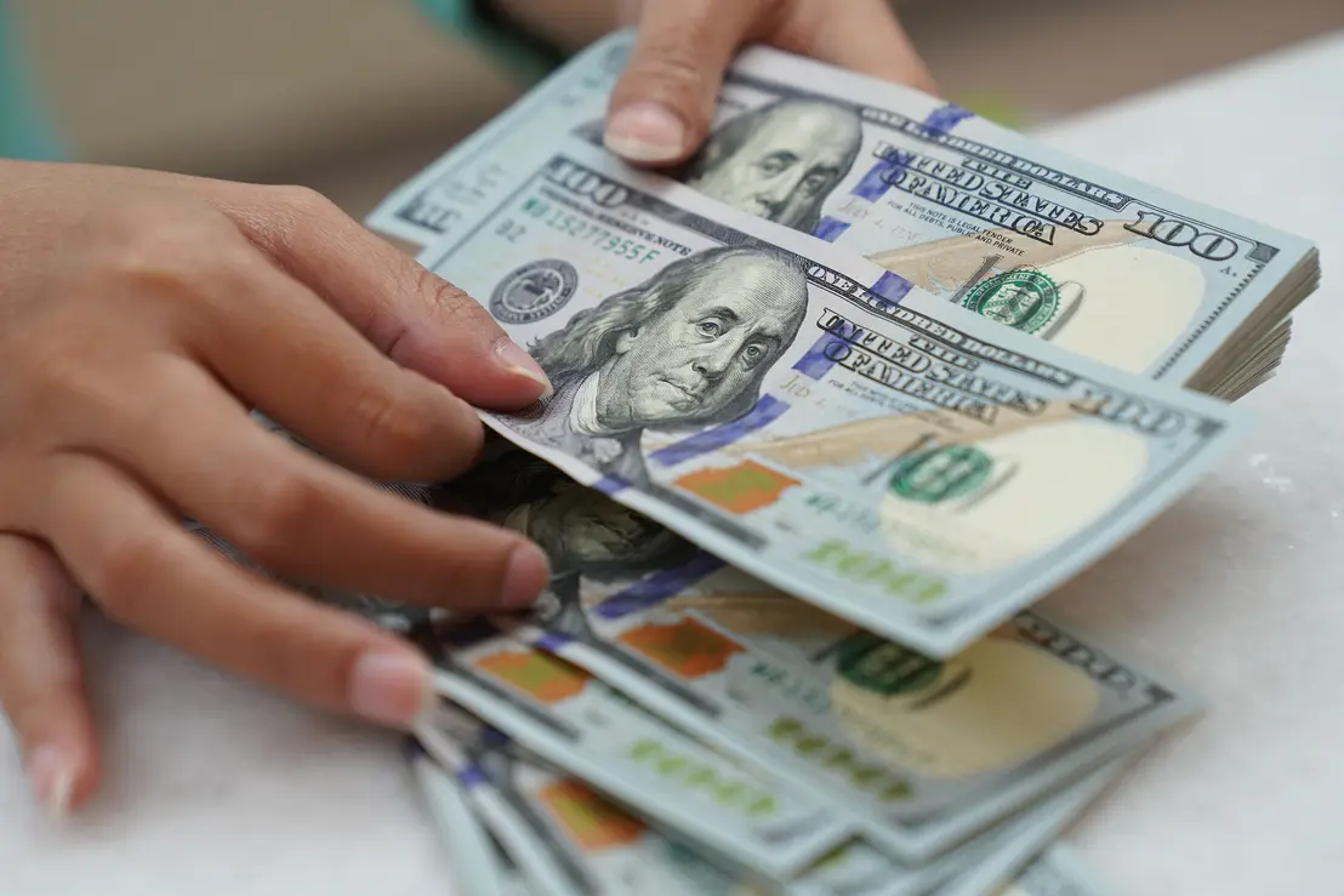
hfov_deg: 28.8
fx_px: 2613
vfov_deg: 19.5
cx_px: 672
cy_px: 448
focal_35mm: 70
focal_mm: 70
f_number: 4
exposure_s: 1/160
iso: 800
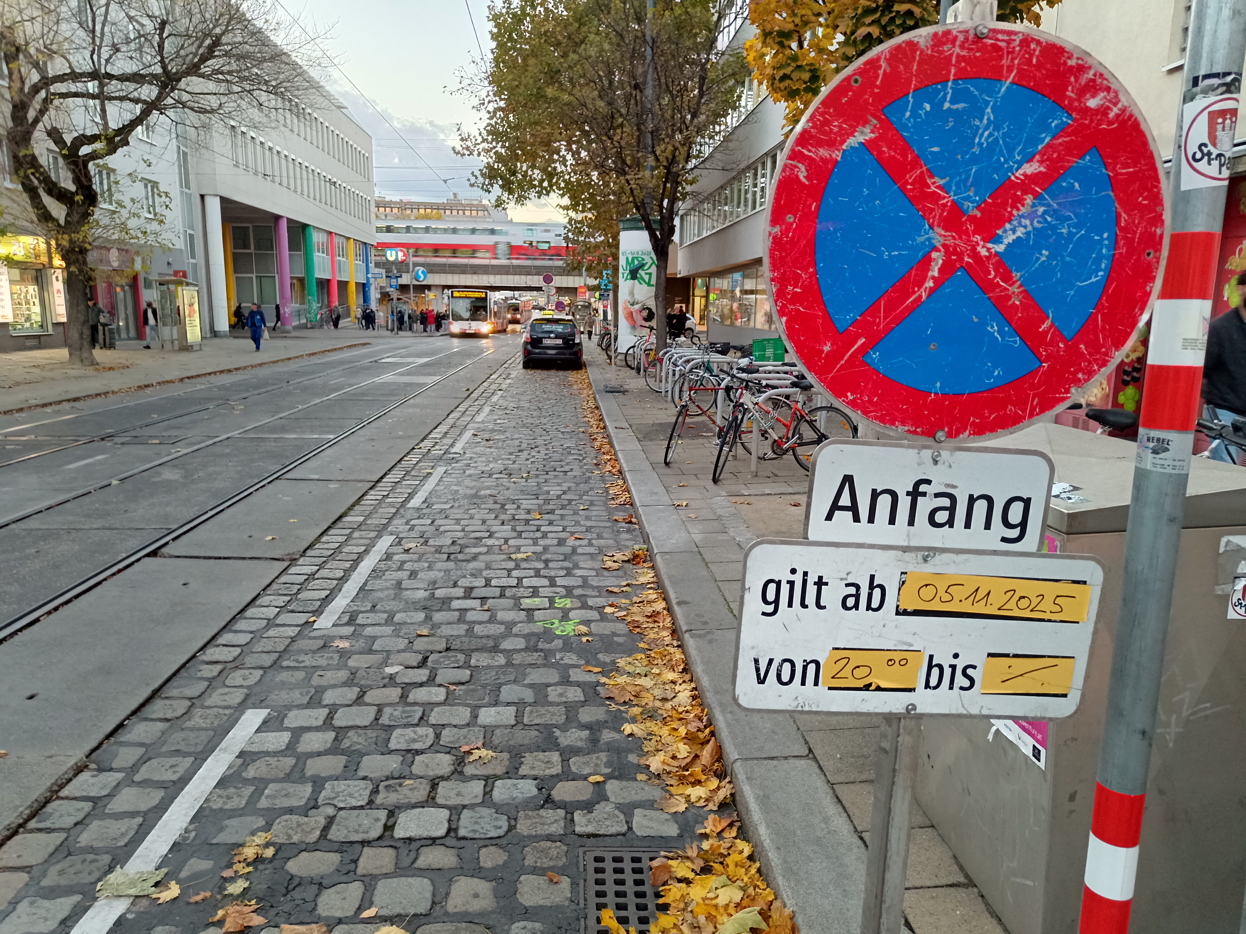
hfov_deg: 71.6
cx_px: 623
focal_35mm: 24
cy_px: 467
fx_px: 864
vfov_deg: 56.8
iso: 566
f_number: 1.88
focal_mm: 5.59
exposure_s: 1/50.1
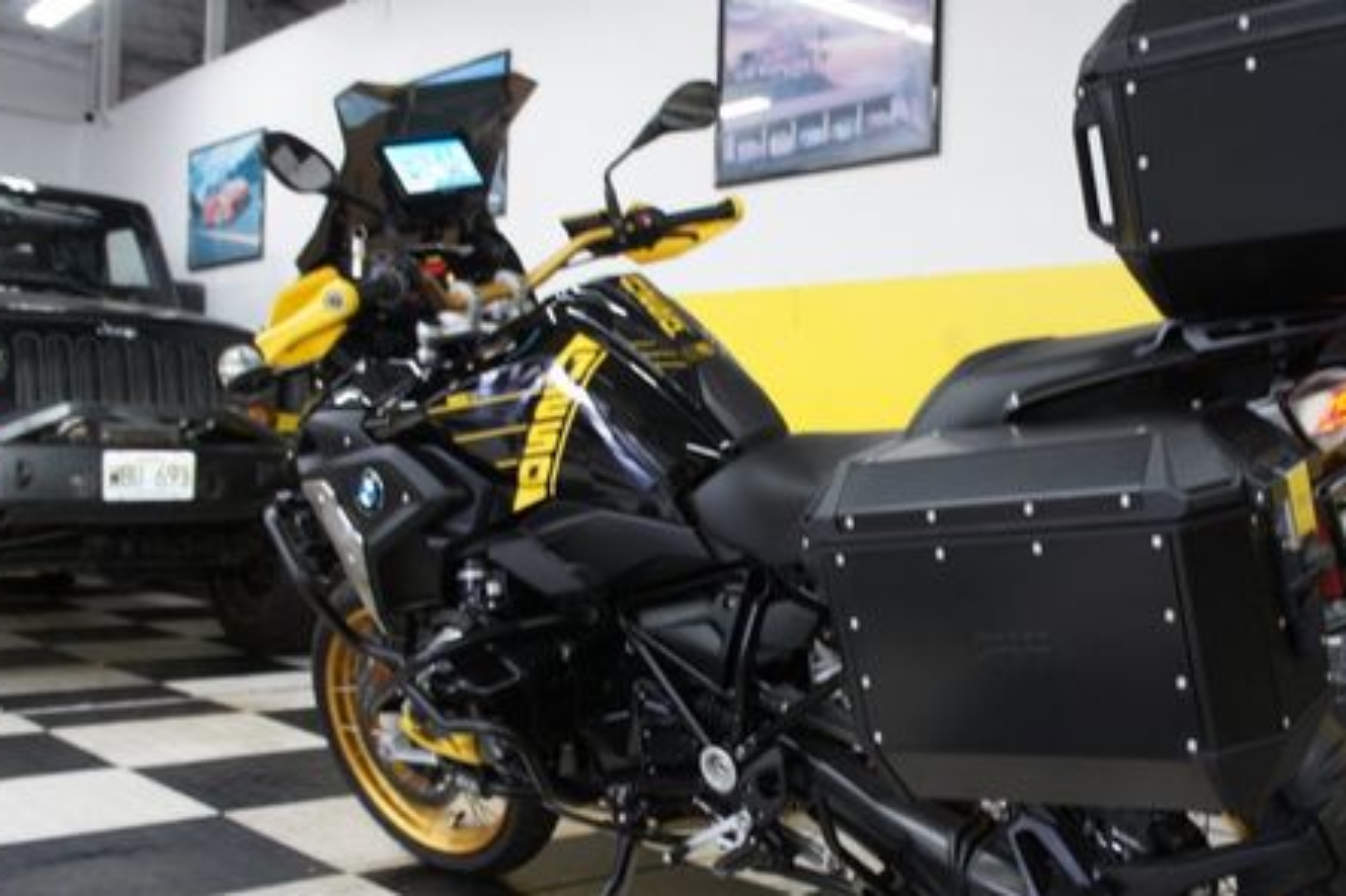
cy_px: 550
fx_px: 1458
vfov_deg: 34.0
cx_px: 881
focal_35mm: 39
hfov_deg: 48.8
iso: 400
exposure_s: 1/30
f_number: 3.5
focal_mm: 18
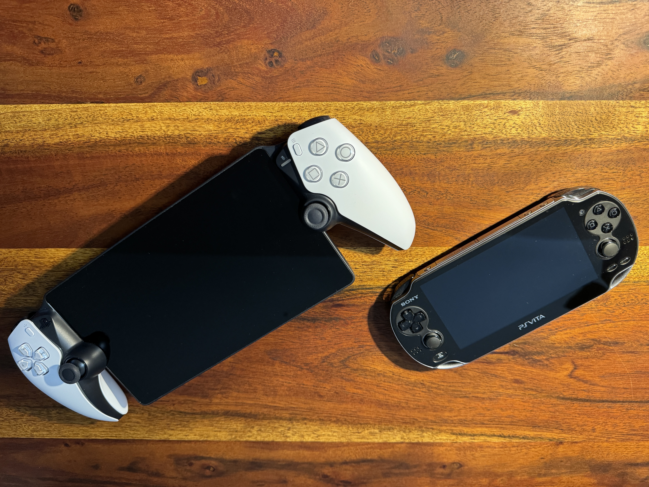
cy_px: 244
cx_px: 324
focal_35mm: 24
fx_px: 450
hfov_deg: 71.6
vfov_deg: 56.8
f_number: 1.78
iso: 320
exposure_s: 1/60
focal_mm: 6.86
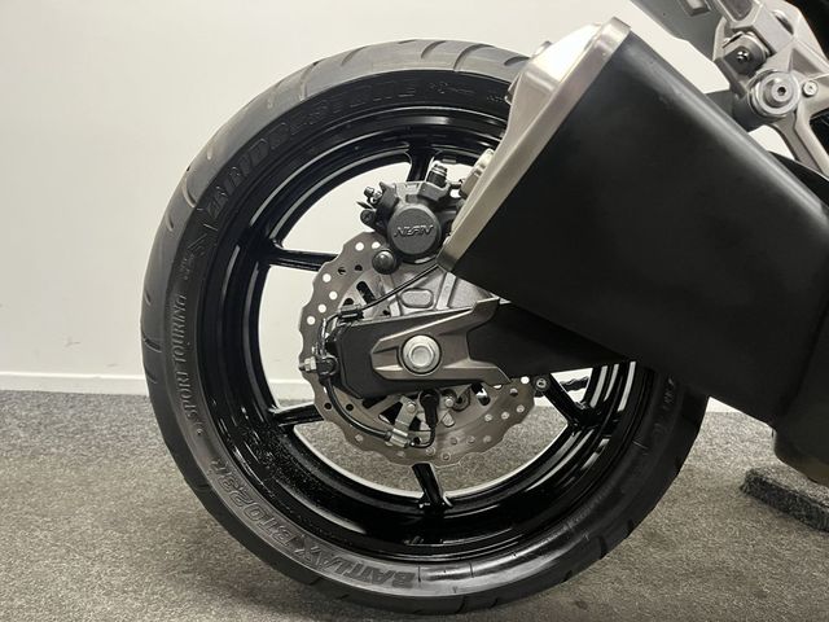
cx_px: 414
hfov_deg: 67.3
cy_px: 311
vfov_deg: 53.1
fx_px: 623
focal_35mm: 26
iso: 400
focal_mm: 5.1
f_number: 1.6
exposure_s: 1/50
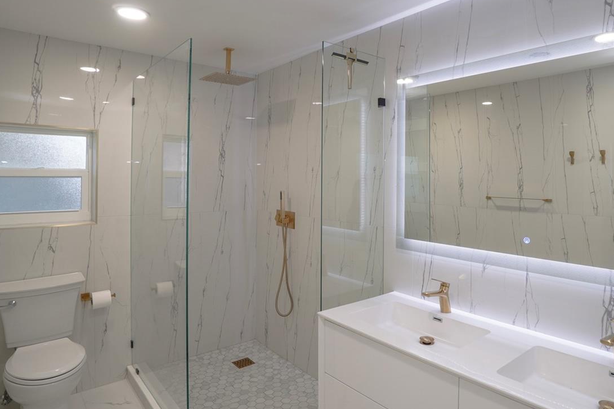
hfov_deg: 78.0
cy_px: 186
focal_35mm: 22
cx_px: 356
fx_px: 375
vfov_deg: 57.1
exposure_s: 1/8
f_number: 8
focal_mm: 10
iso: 100
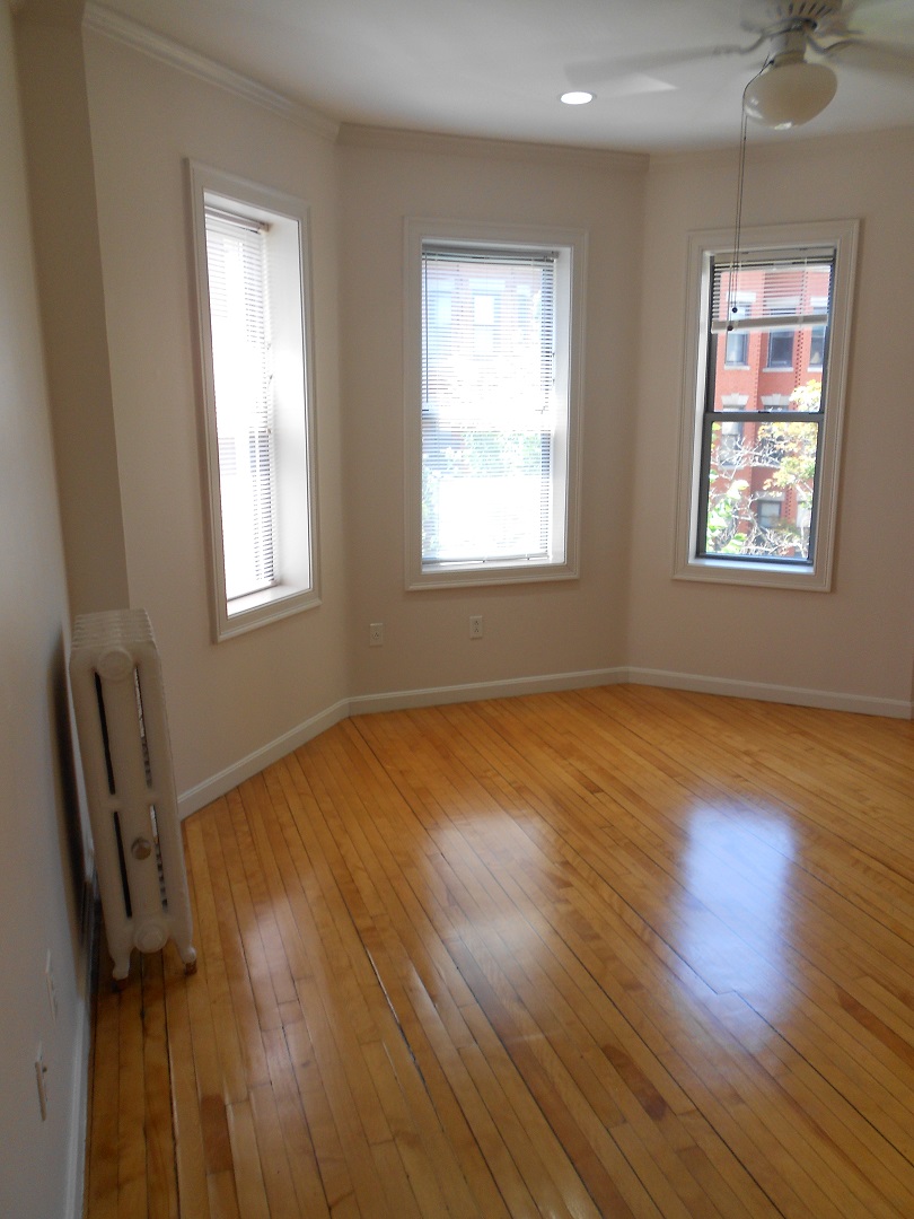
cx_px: 457
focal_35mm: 26
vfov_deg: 67.3
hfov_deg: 53.1
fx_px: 915
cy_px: 610
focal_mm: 4.6
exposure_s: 1/40
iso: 80
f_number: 3.2
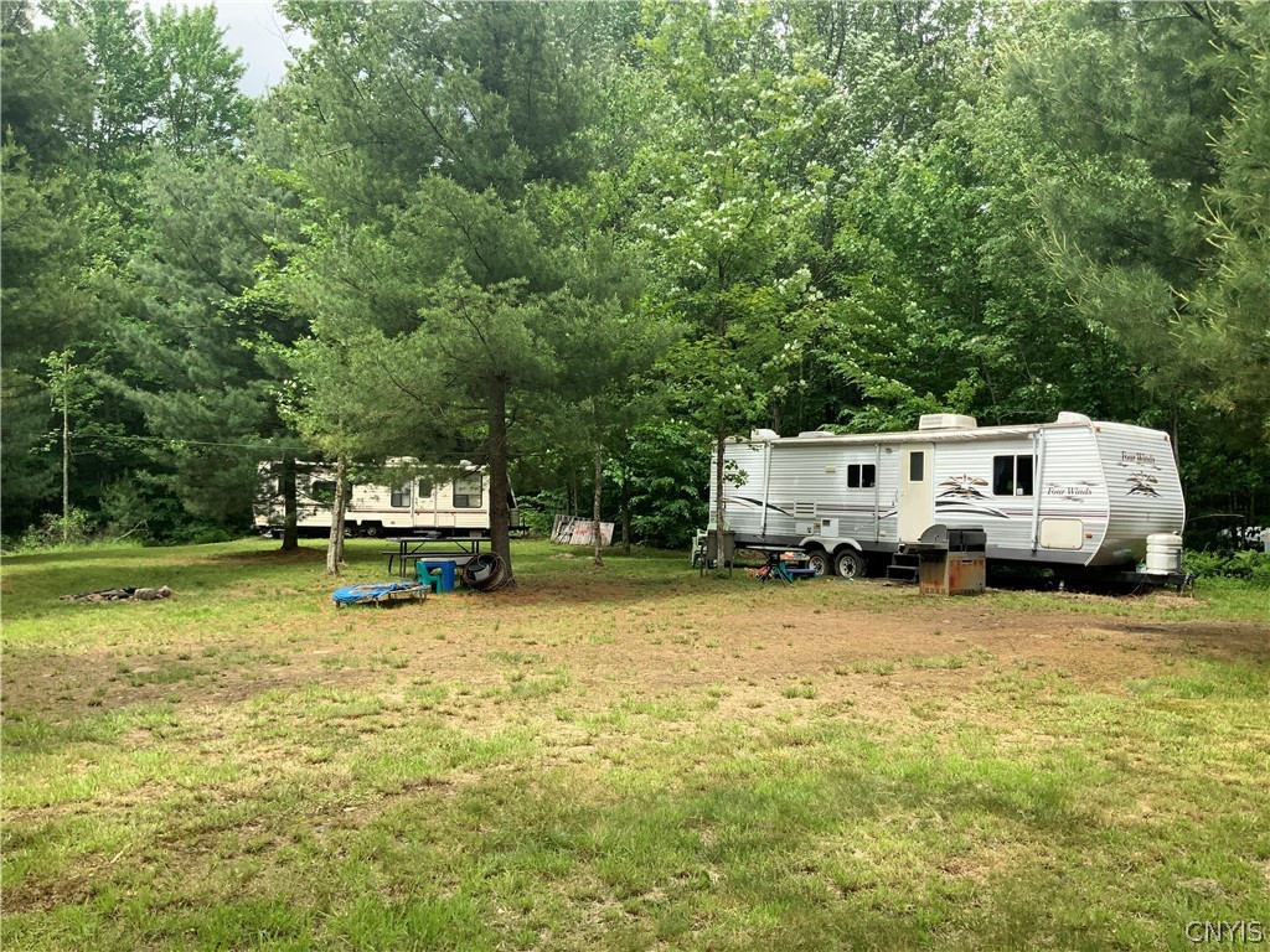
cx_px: 635
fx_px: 1064
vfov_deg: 48.2
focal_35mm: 29
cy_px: 476
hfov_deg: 61.7
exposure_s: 1/719
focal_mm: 3
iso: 16
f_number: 1.8
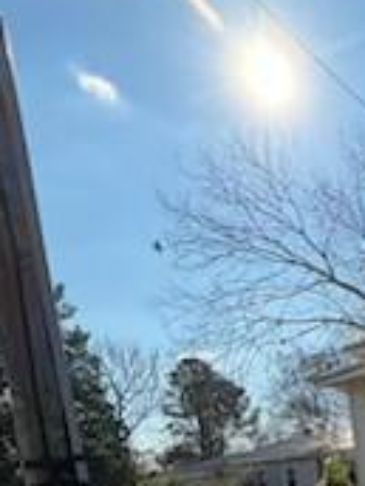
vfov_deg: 30.7
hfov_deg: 24.0
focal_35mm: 52
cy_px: 596
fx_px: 731
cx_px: 495
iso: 64
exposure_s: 1/1370
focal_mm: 2.22
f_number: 2.2
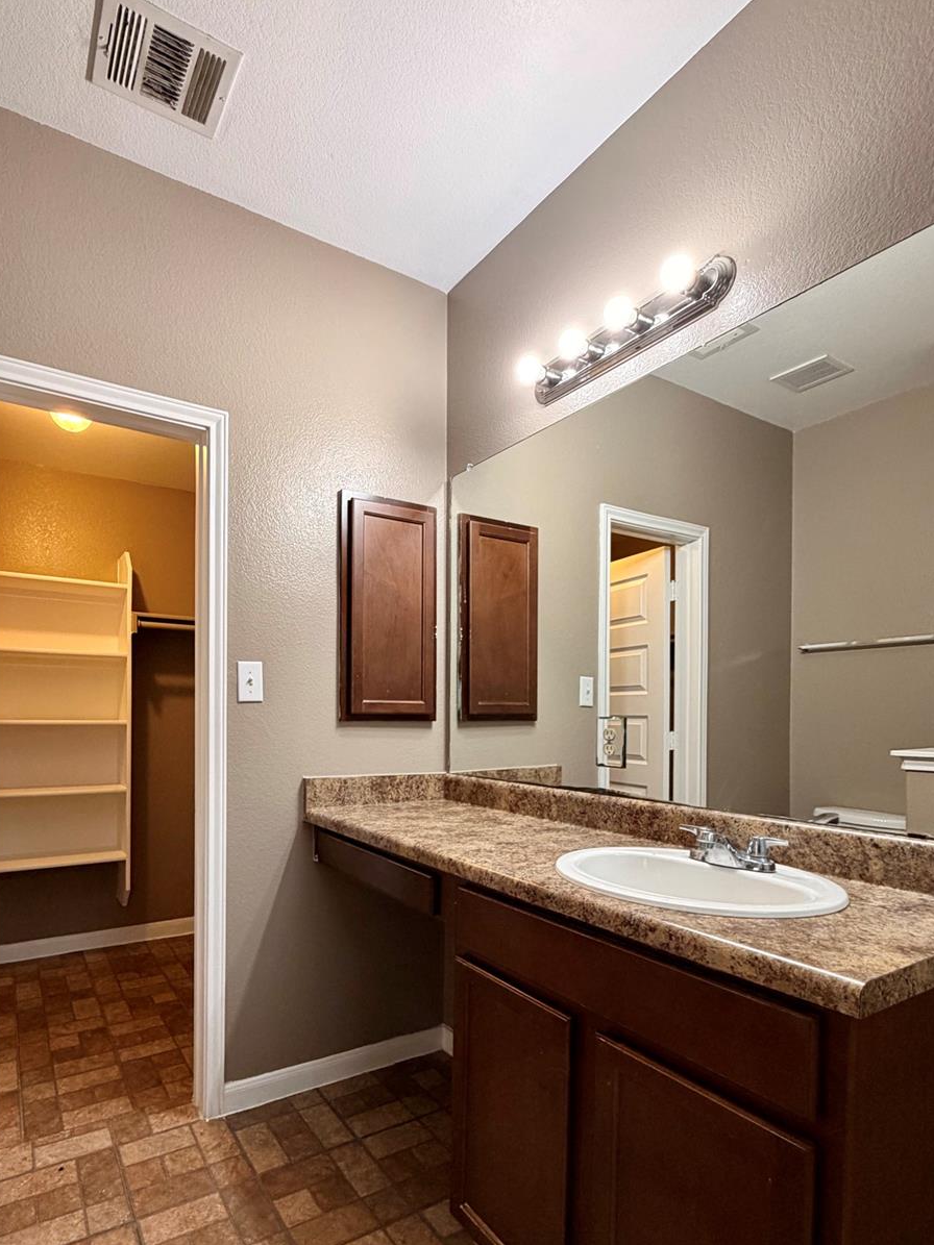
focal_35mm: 18
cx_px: 370
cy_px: 730
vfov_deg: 86.9
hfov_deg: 70.8
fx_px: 648
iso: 160
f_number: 2.2
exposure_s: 1/60
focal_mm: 2.22
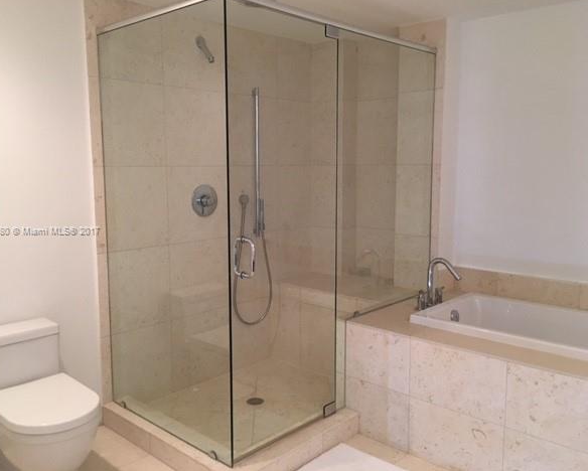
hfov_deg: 57.1
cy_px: 231
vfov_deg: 47.2
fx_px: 540
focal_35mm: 31
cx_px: 282
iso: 64
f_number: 2.2
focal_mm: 4.15
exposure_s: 1/15
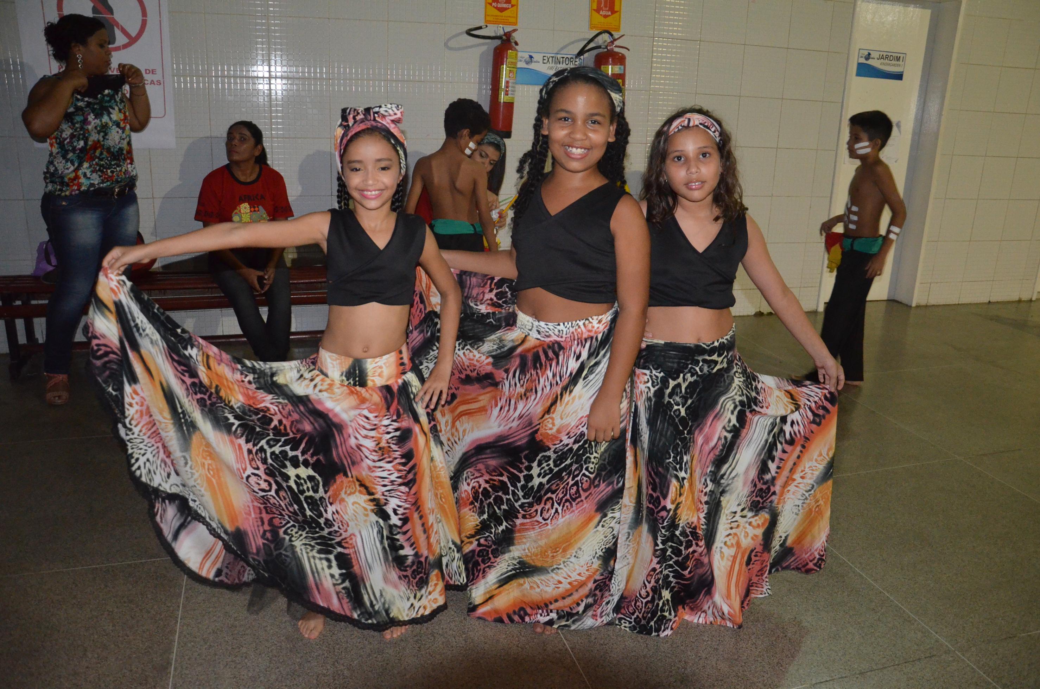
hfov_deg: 67.5
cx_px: 520
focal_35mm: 27
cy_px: 344
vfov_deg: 47.7
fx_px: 778
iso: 3200
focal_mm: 18
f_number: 3.5
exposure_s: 1/60
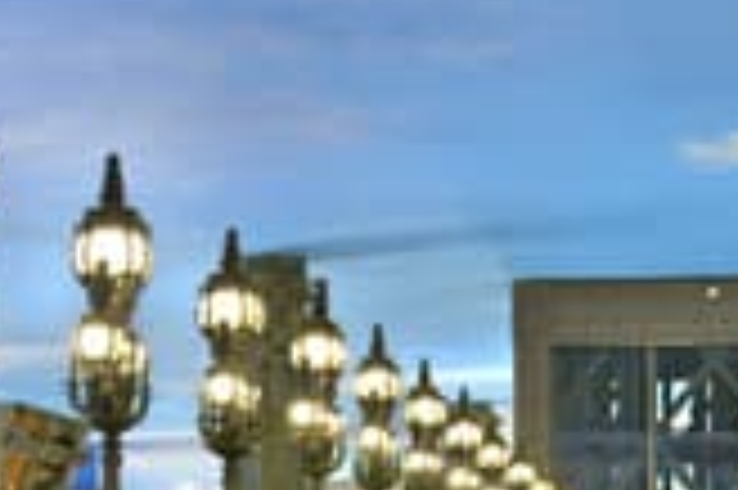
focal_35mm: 128
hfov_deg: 16.0
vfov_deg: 10.6
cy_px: 494
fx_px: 2621
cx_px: 342
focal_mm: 28
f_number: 11
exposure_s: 4
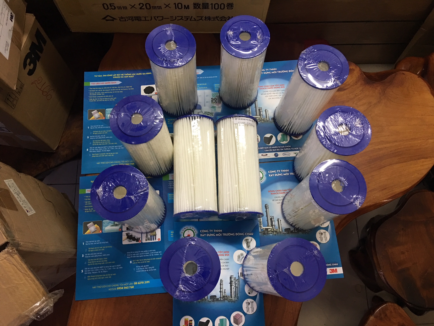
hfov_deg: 61.7
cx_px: 217
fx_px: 364
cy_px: 163
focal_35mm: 29
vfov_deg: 48.2
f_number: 2.2
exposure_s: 1/17
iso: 80
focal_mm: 4.15
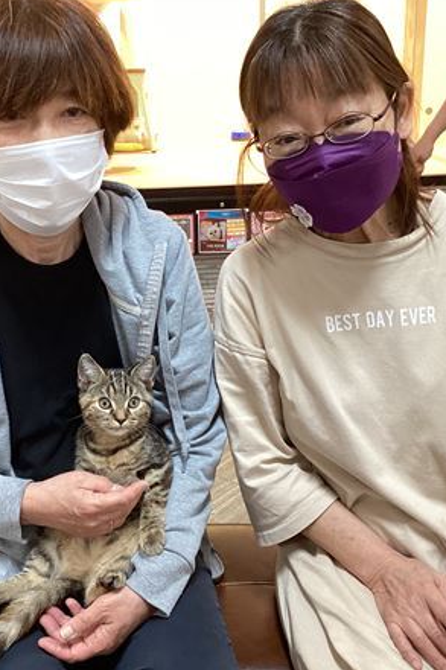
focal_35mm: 44
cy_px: 332
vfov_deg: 44.5
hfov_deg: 30.4
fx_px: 818
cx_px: 184
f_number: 2.4
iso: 160
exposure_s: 1/60
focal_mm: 3.3
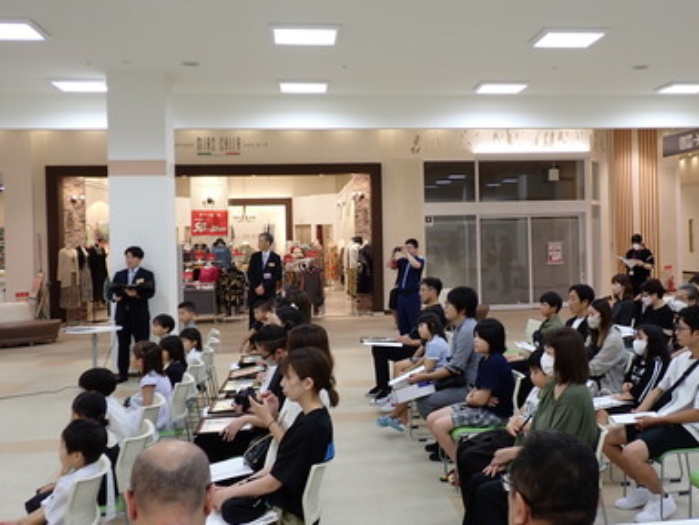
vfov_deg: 36.0
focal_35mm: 40
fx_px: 808
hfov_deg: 46.5
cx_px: 424
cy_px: 255
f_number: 2.4
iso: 200
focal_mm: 5.79
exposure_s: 1/100
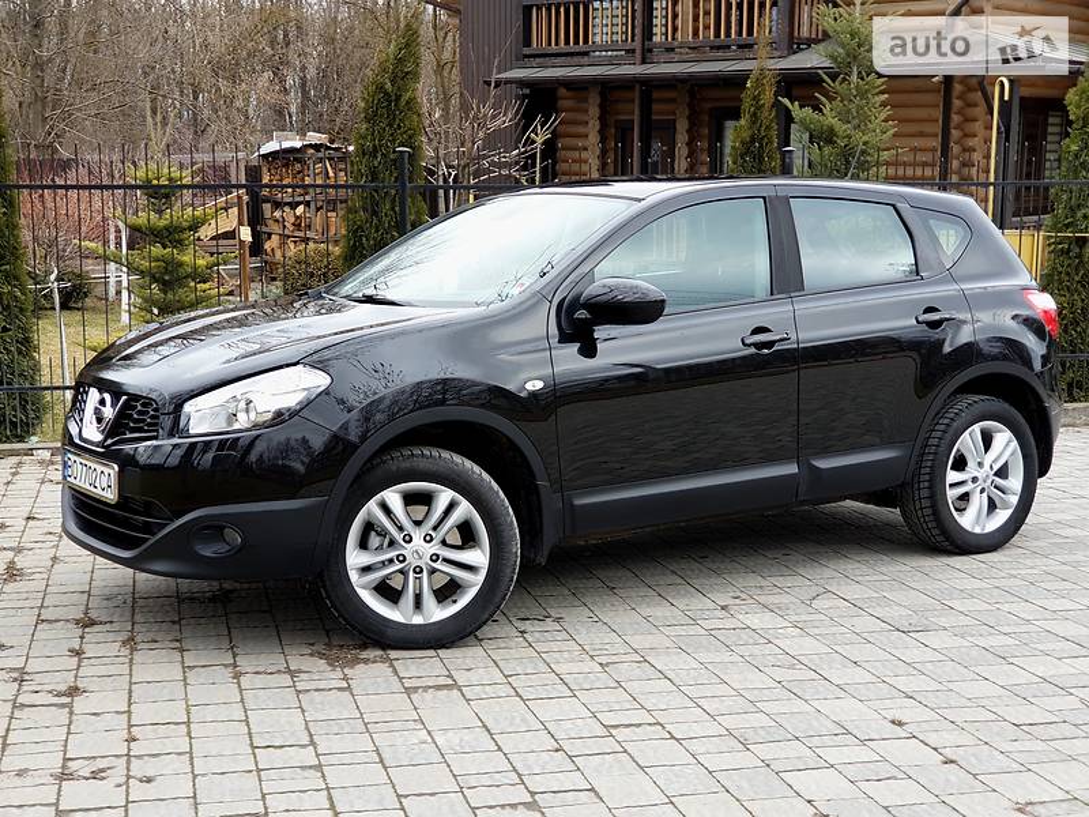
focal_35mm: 52
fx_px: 1636
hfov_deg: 36.8
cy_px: 408
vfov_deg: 28.0
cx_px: 544
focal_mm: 6
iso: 32
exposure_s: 1/100
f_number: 2.4
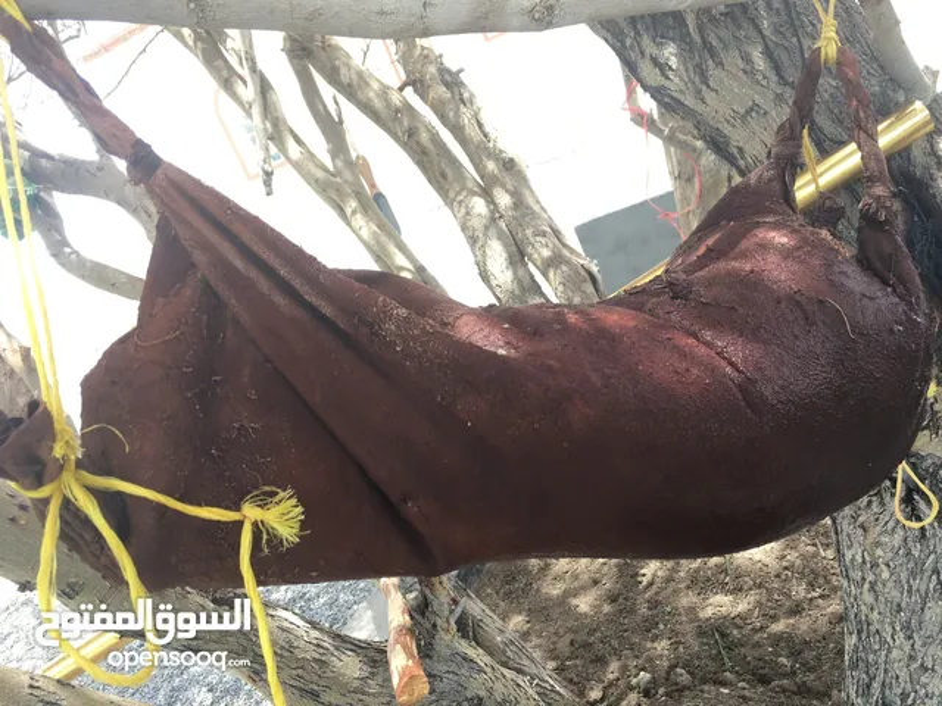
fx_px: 789
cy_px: 353
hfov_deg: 61.7
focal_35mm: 29
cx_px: 471
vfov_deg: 48.2
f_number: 2.2
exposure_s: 1/111
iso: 25
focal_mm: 4.15
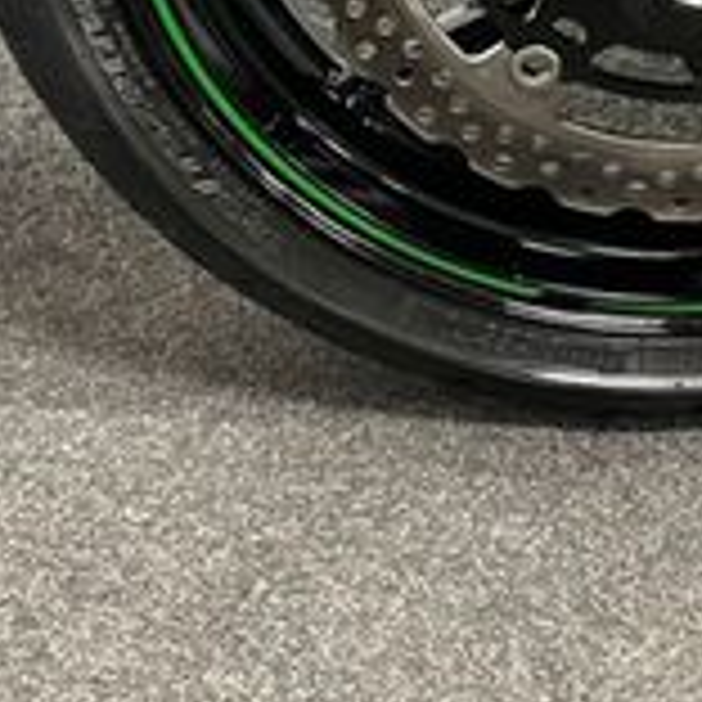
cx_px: 783
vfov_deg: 17.2
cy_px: -261
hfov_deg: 17.8
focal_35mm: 94
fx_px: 2157
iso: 400
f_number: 1.6
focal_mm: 5.1
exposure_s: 1/50
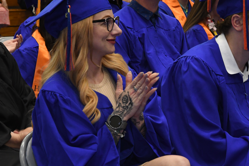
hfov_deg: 12.2
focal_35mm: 168
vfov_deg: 8.2
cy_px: 78
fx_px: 1162
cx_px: 154
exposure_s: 1/100
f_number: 10
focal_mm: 70
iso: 3200
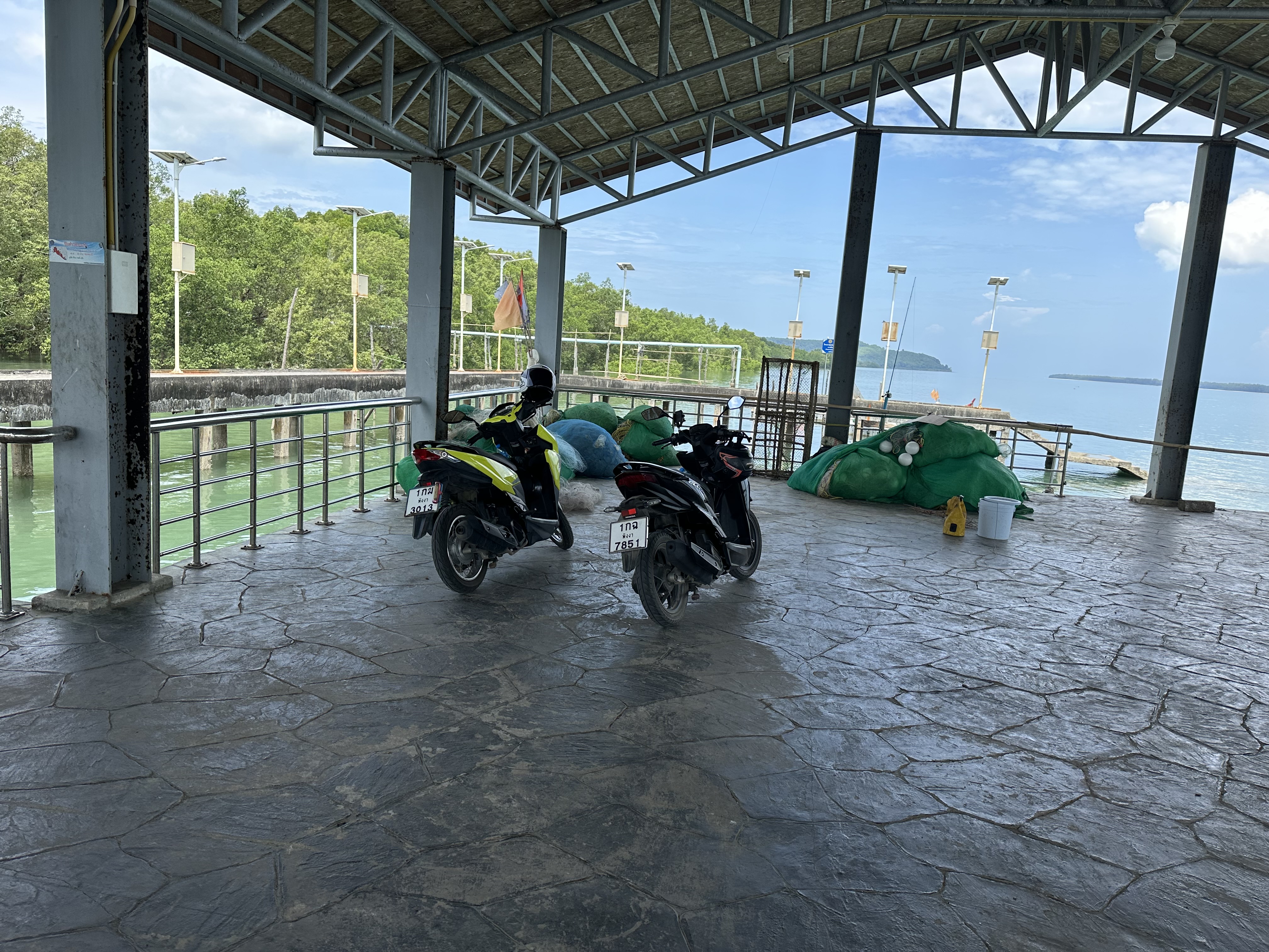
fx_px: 880
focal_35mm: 24
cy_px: 476
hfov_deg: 71.6
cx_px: 634
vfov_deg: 56.8
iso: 80
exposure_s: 1/2353
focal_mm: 6.86
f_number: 1.78
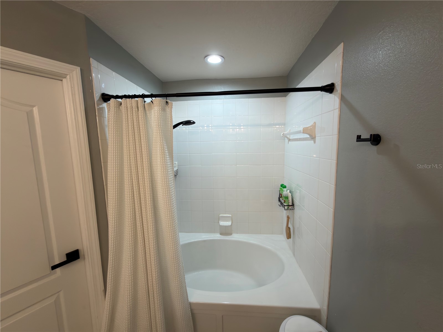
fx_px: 179
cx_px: 222
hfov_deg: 102.1
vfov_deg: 85.7
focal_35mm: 14
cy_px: 166
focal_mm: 2.22
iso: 50
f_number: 2.2
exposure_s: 1/40
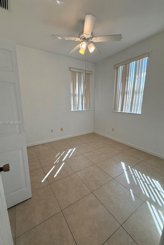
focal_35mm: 15
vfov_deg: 100.4
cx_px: 77
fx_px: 102
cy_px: 123
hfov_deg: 77.3
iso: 64
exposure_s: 1/205
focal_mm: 2.22
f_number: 2.2
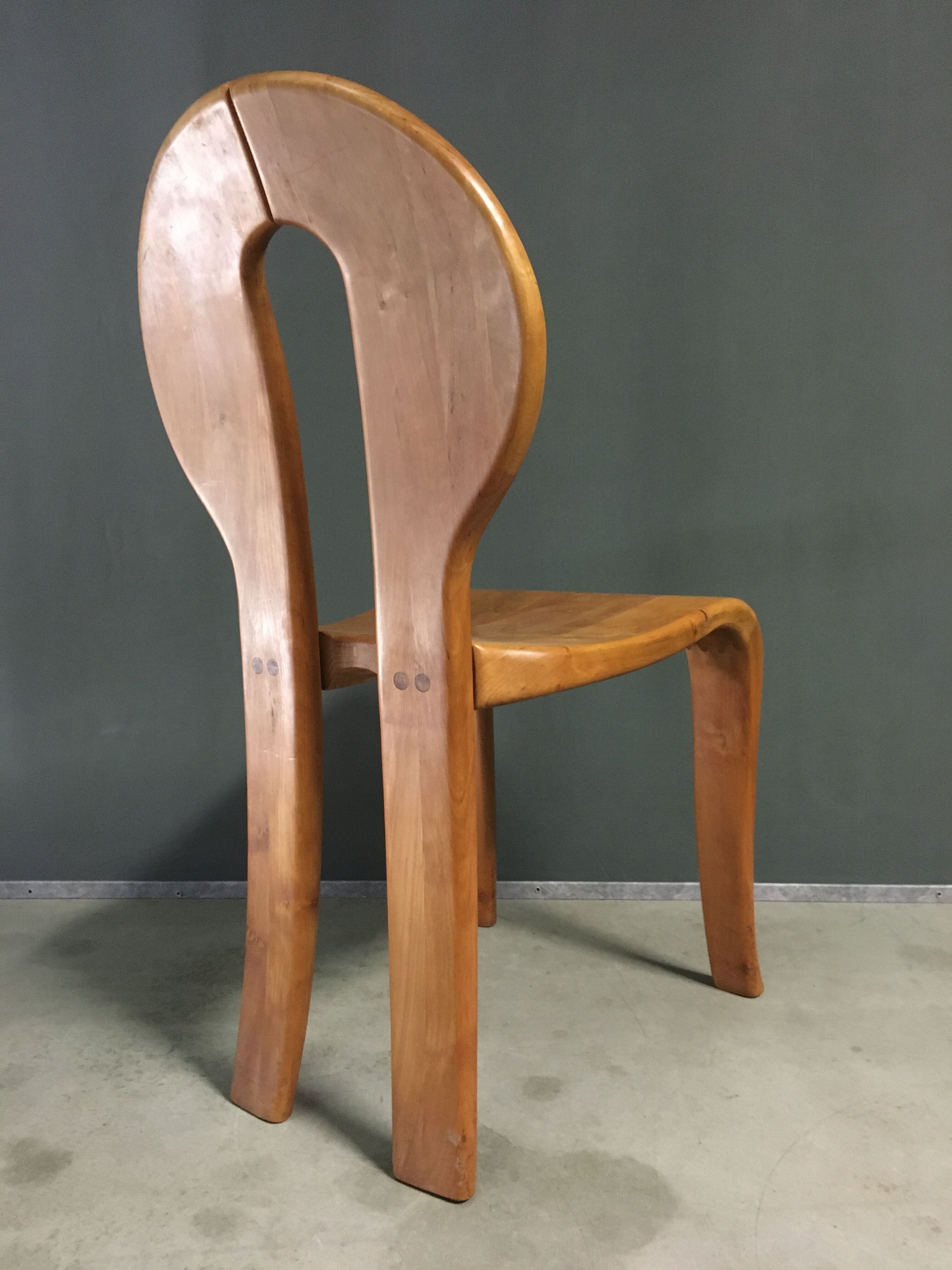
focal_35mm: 29
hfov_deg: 48.2
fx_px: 1063
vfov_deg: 61.7
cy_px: 635
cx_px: 476
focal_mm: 4.15
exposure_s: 1/17
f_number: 2.2
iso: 400
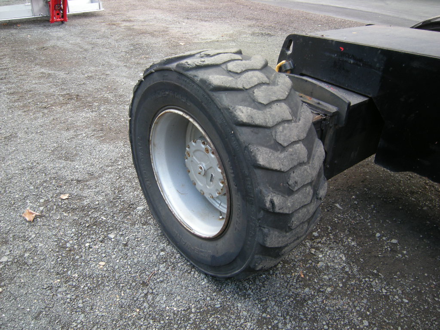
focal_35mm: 28
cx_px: 220
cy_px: 165
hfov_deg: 63.4
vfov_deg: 49.7
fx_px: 356
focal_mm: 4.7
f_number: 2.8
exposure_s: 1/55.6
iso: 89
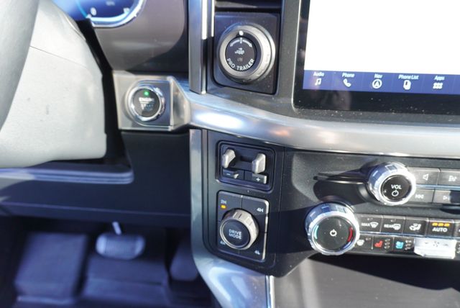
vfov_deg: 53.2
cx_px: 230
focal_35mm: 24
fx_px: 307
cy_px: 154
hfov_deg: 73.7
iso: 500
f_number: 4
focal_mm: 16
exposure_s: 1/60
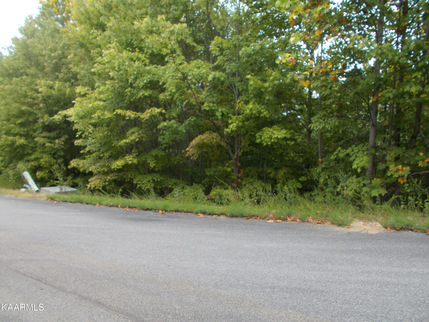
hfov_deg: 67.3
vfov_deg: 53.1
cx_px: 214
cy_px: 161
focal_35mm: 26
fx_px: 322
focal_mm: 4.6
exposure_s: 1/320
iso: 80
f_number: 3.2
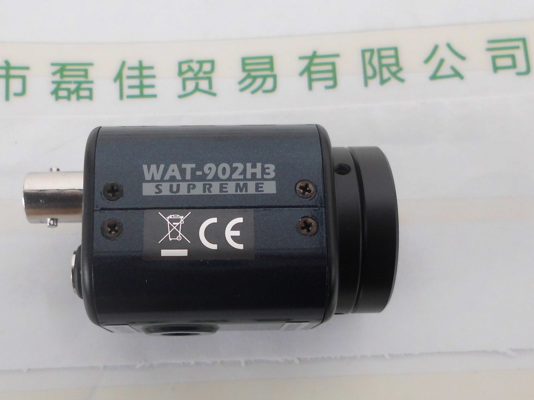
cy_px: 230
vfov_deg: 32.8
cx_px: 236
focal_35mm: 44
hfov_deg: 42.9
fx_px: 679
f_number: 3.2
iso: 100
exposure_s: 1/60
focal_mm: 4.6
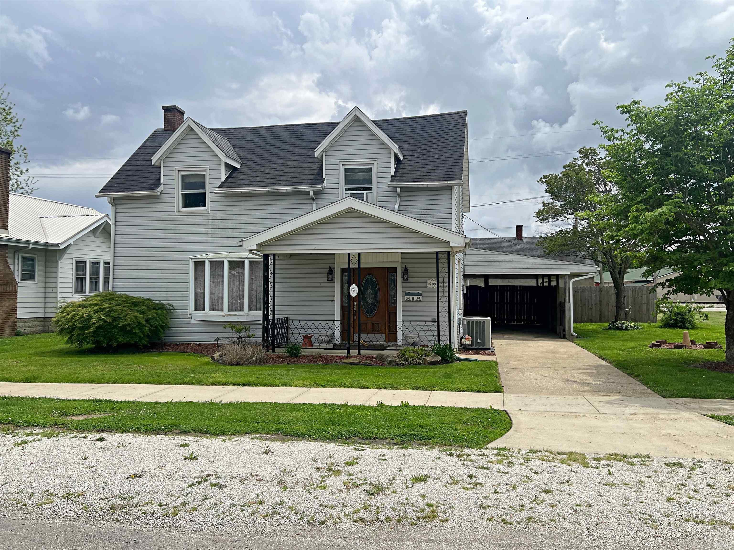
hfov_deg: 67.3
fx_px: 551
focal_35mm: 26
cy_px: 275
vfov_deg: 53.1
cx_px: 367
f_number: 1.5
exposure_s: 1/6211
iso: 50
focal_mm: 5.7
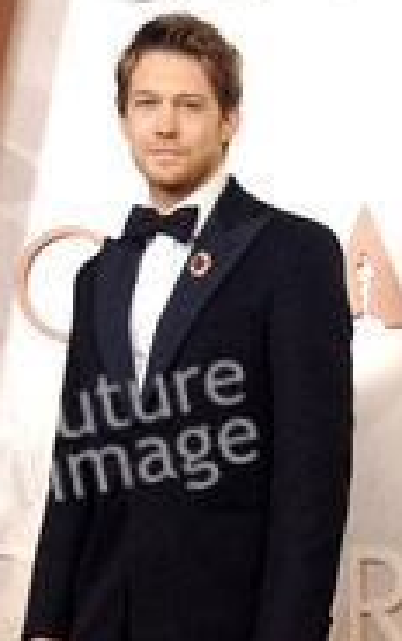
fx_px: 1924
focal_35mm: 110
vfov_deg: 18.5
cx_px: 182
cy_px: 617
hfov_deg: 11.9
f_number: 7.1
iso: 2500
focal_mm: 50
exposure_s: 1/160
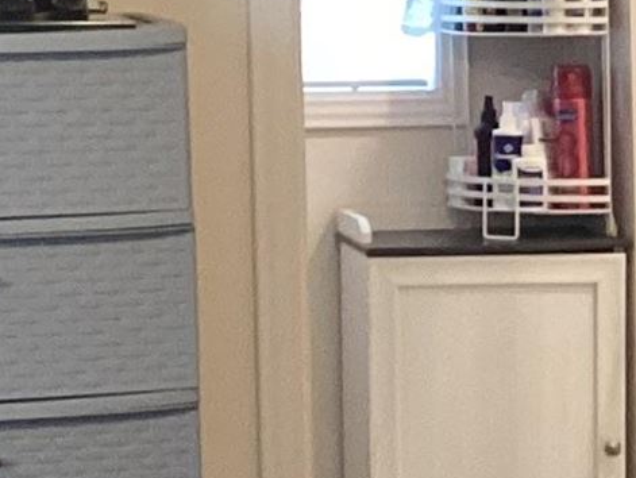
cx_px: 940
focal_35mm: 202
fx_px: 3714
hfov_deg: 9.5
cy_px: 477
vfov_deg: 7.3
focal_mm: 3.3
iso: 320
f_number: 2.4
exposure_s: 1/40
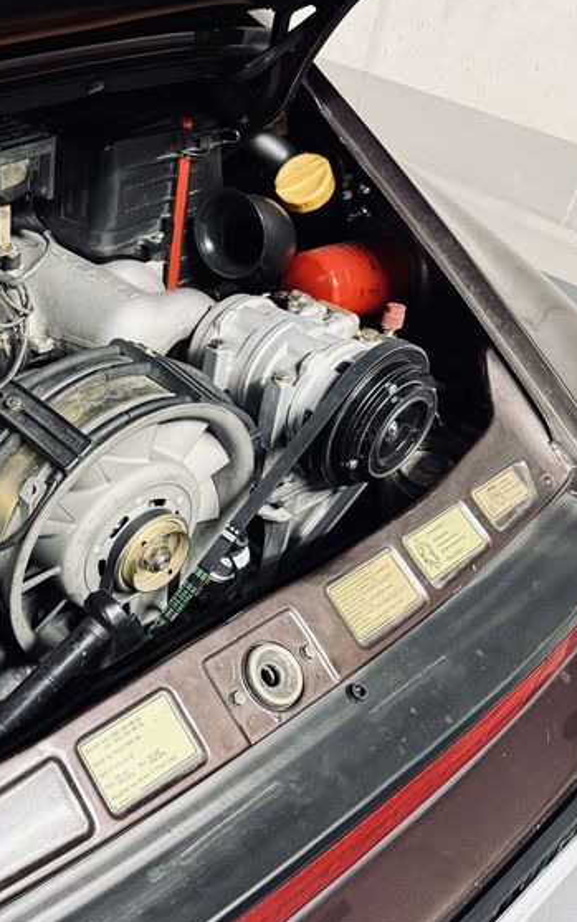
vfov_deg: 55.3
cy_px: 454
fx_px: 880
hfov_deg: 33.0
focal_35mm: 35
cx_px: -15
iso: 640
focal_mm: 6.76
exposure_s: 1/50
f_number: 1.78
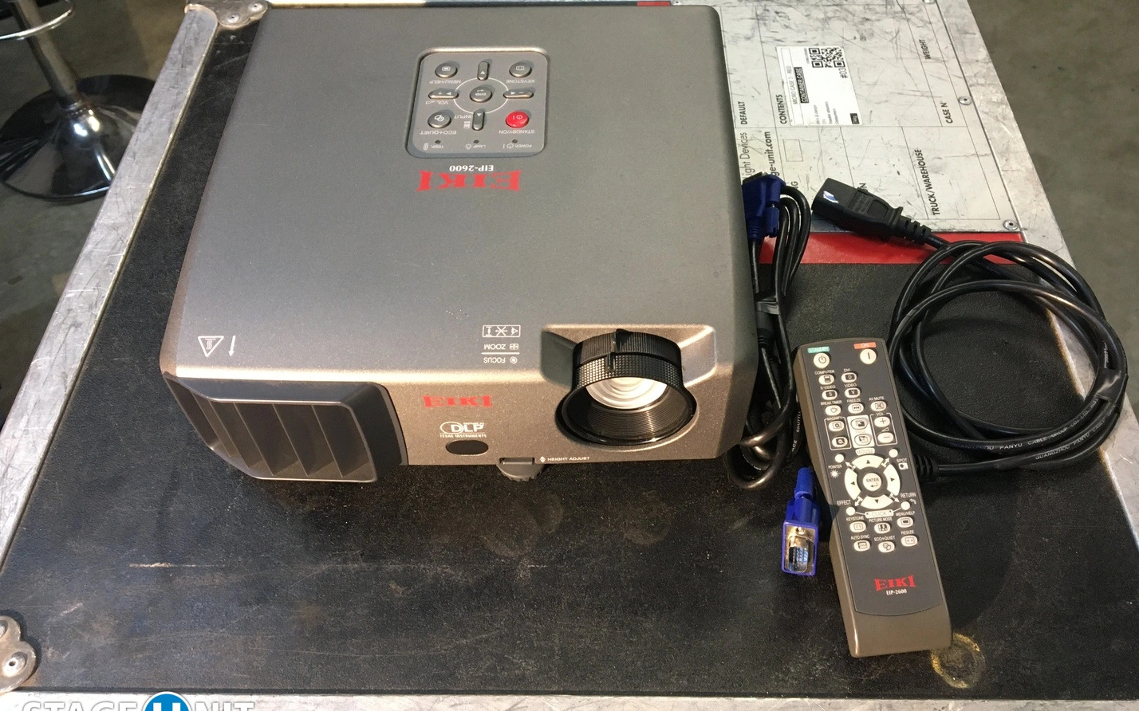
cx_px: 571
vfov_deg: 40.6
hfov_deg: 61.2
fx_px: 962
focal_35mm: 31
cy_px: 329
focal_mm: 4.15
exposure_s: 1/33
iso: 160
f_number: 2.2
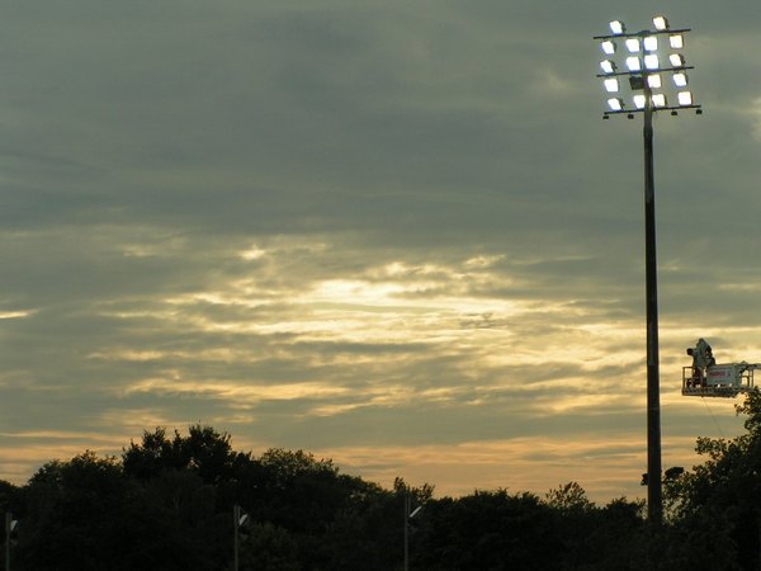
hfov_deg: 13.8
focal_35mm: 143
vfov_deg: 10.4
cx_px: 380
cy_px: 286
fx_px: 3144
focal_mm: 21.9
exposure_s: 1/500
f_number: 6.3
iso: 50
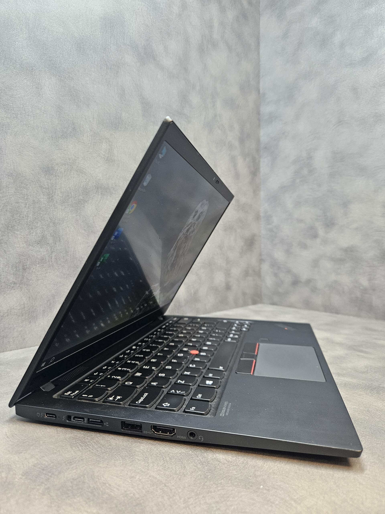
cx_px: 192
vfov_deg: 73.9
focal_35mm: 23
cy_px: 257
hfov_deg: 58.9
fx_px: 341
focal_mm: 5.4
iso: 400
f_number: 1.8
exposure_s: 1/100
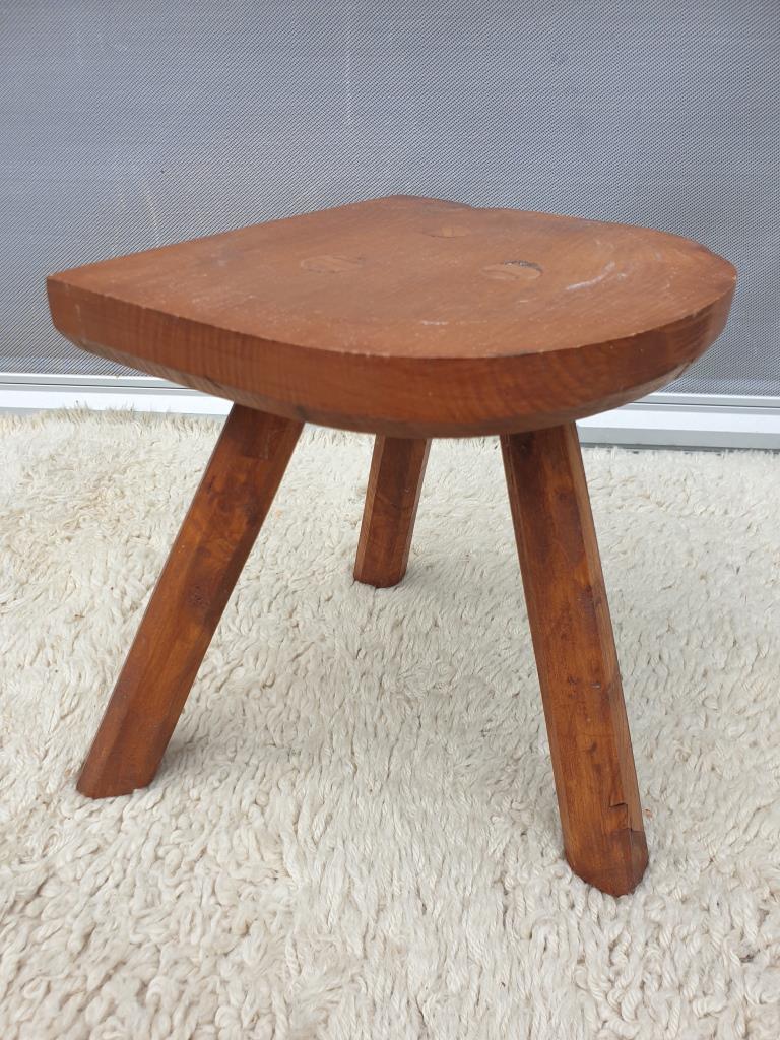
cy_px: 520
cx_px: 390
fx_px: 781
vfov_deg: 67.3
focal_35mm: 26
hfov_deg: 53.1
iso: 50
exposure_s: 1/138
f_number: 2.4
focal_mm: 4.3
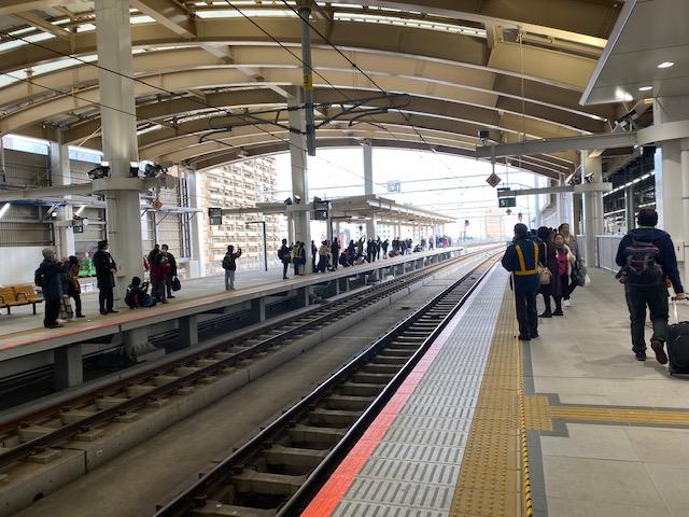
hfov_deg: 67.3
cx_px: 344
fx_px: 518
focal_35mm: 26
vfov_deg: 53.1
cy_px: 258
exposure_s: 1/100
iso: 64
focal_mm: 4.2
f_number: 1.8
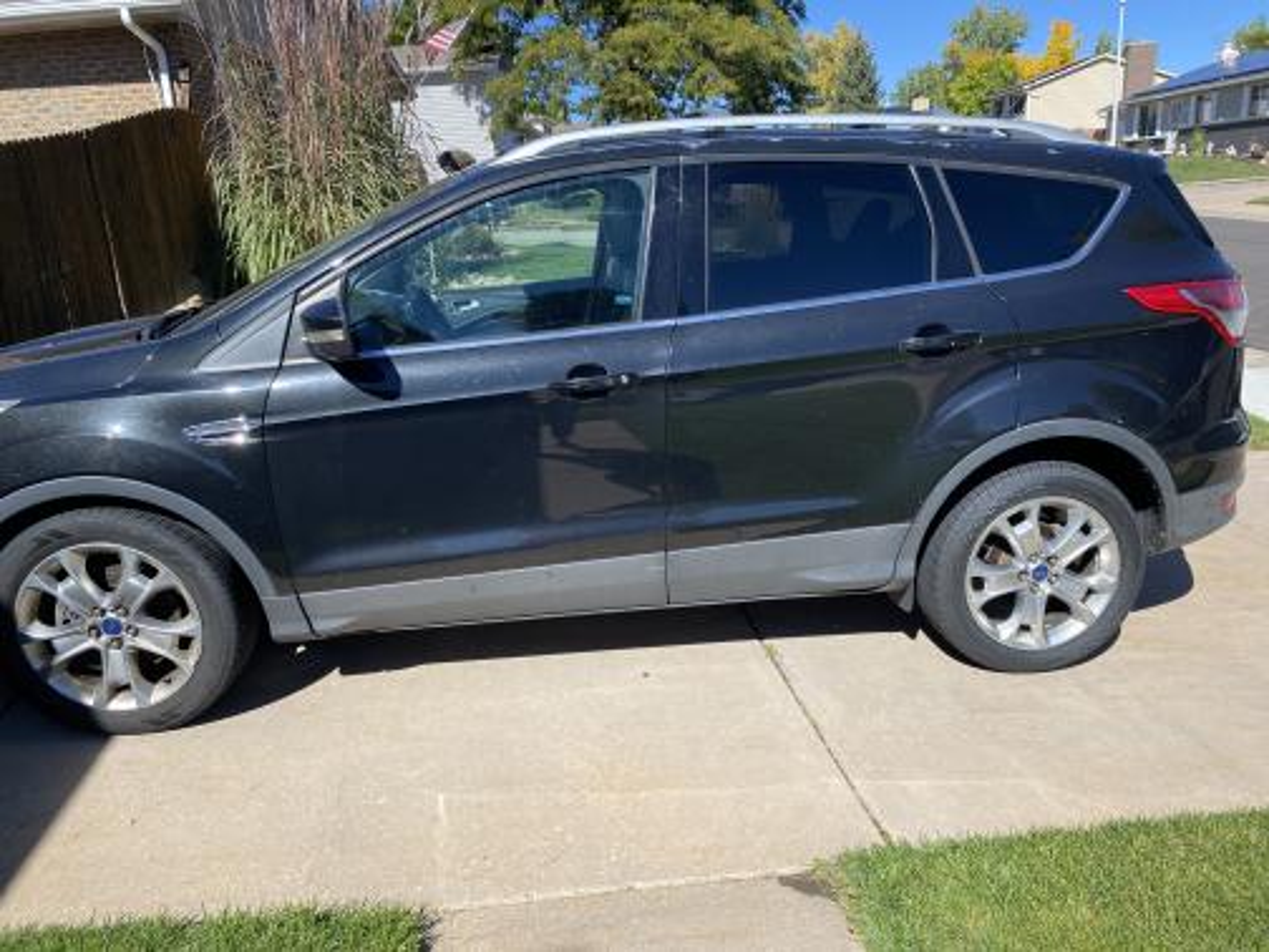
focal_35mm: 26
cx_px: 634
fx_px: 953
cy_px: 476
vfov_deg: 53.1
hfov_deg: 67.3
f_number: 1.8
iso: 32
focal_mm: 4.25
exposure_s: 1/2066
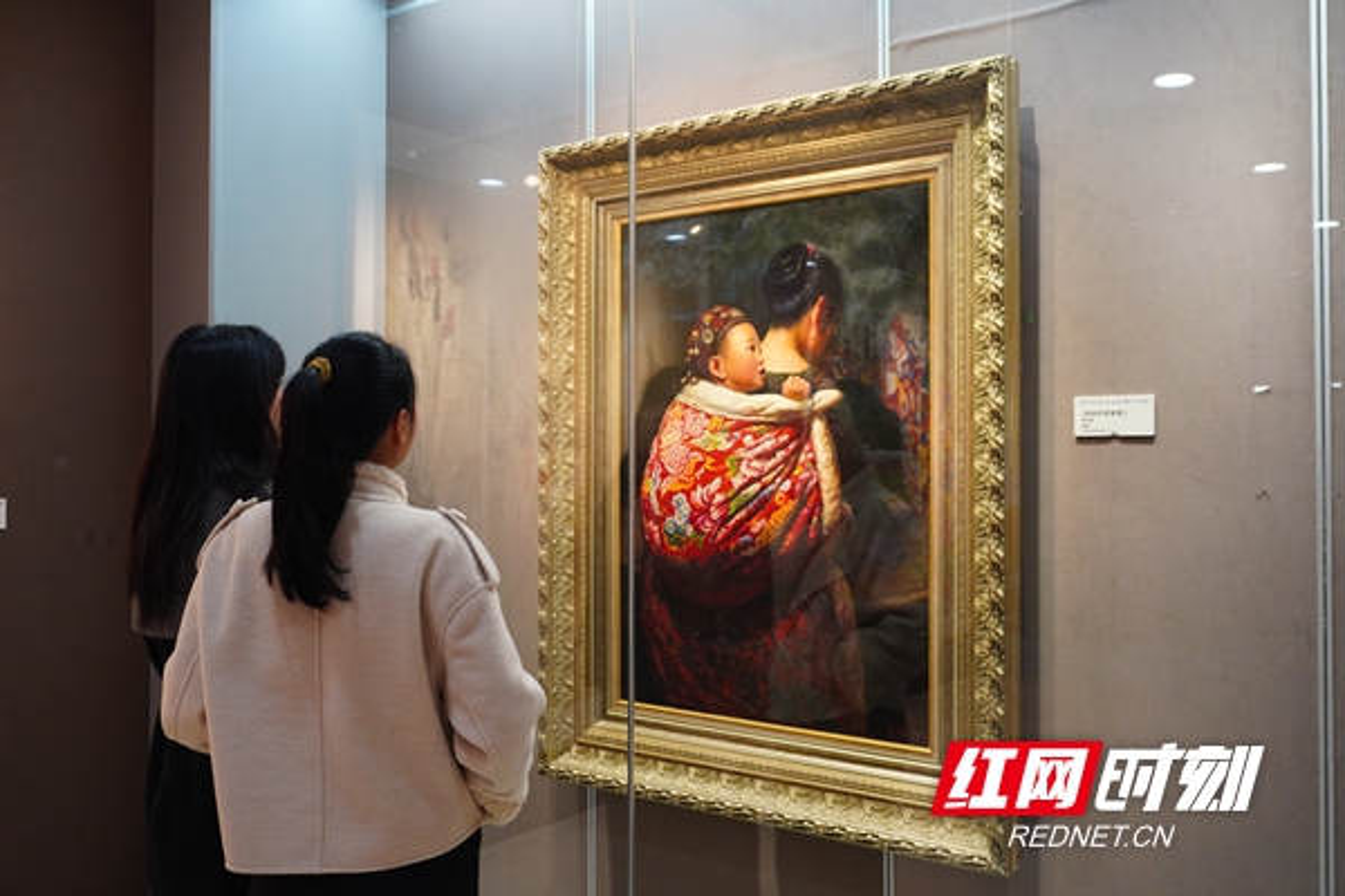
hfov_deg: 55.1
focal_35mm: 34
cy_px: 448
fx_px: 1289
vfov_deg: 38.4
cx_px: 672
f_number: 5
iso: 800
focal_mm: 23
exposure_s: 1/50
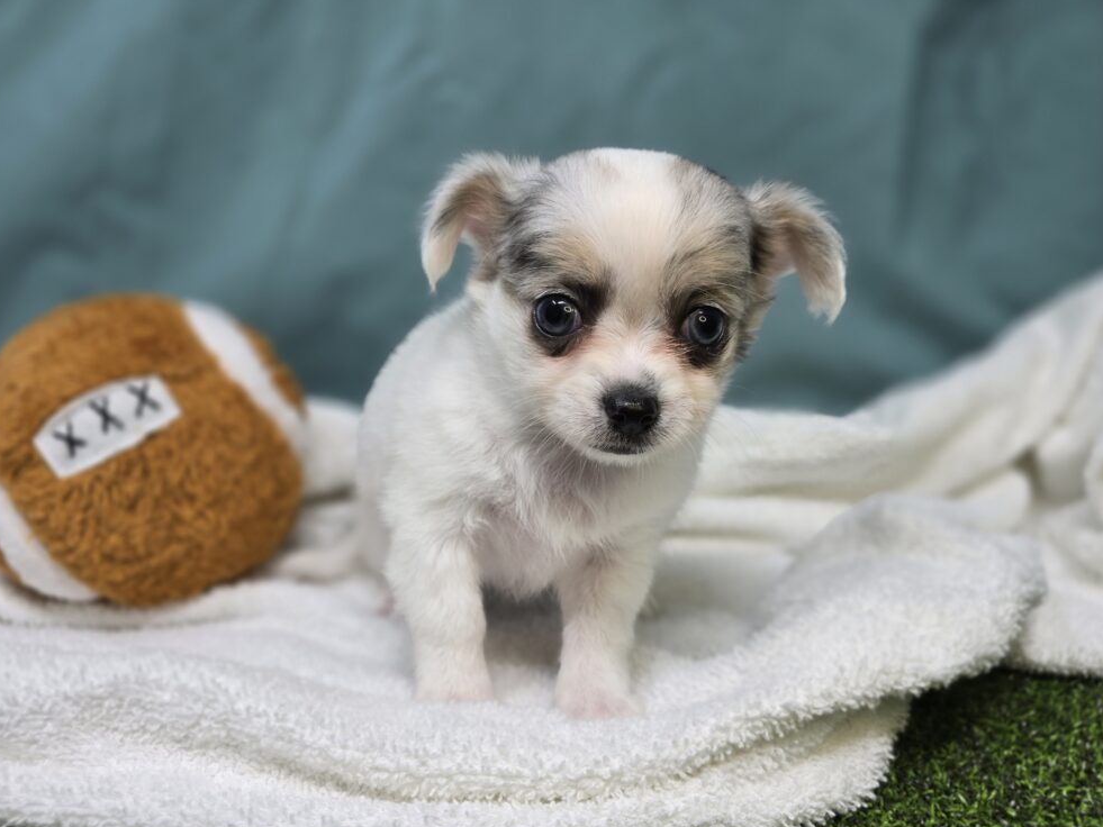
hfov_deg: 71.6
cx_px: 548
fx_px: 765
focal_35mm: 24
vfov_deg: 56.8
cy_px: 425
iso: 50
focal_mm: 6.3
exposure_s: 1/120
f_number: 1.7
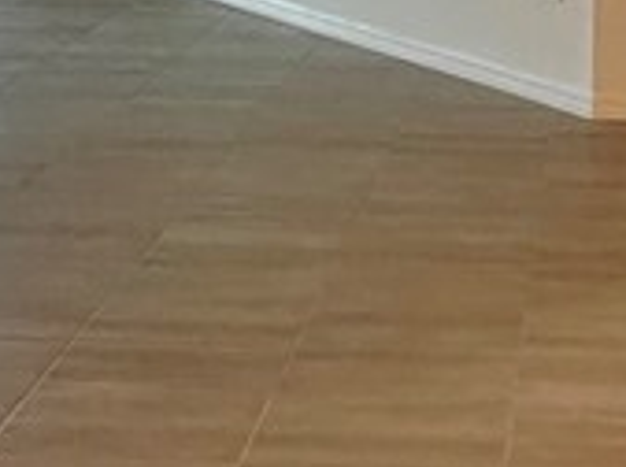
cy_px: -104
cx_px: 519
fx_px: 1534
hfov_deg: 22.7
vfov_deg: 16.5
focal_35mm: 85
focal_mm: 2.22
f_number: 2.2
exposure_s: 1/120
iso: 200
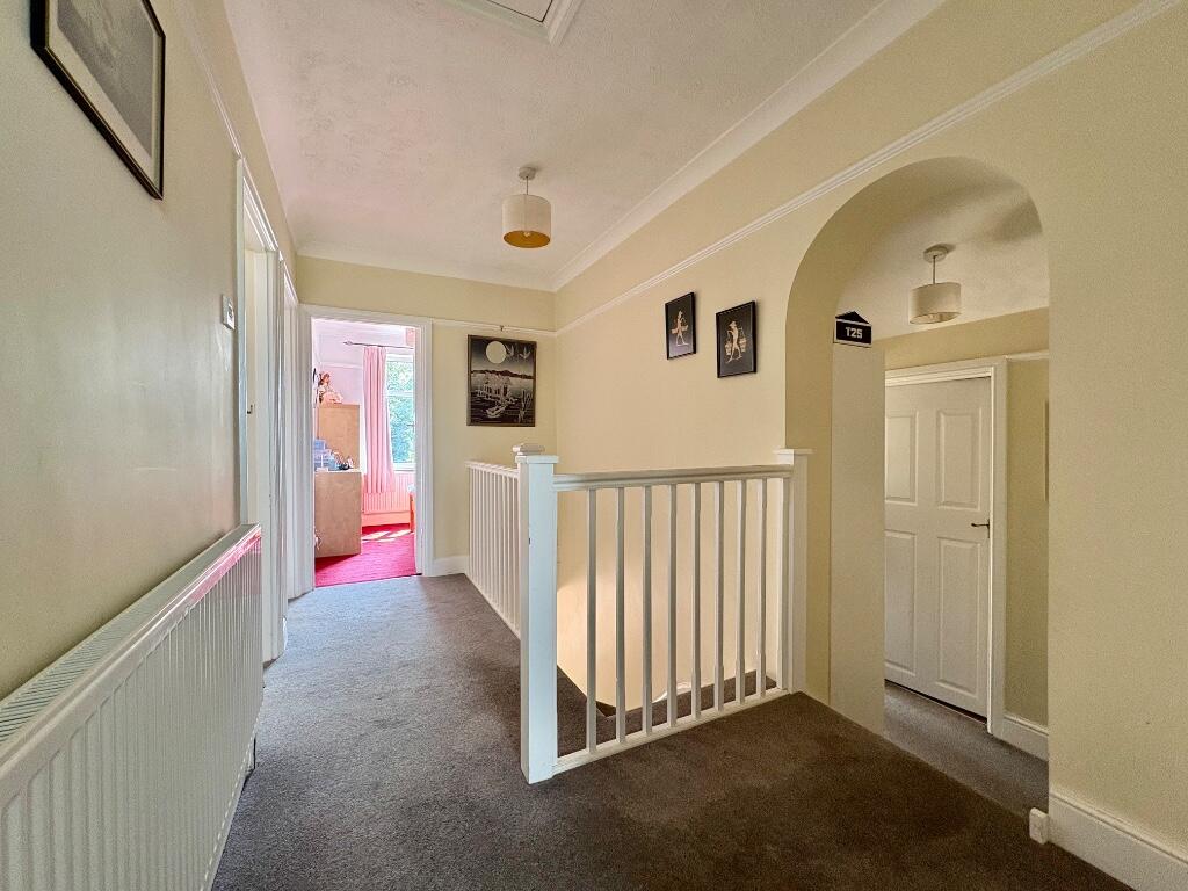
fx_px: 480
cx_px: 594
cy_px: 446
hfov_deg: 102.1
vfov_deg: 85.7
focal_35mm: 14
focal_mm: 2.22
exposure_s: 1/60
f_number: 2.2
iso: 250
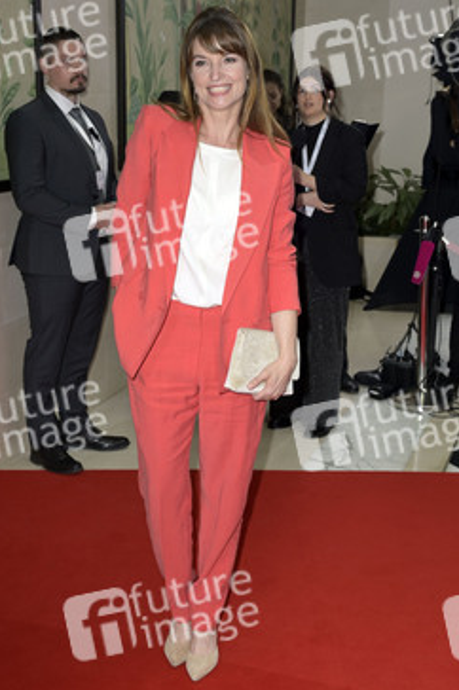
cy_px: 332
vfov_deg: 36.3
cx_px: 216
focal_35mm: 55
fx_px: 1054
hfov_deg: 24.6
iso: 640
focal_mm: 50
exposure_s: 1/200
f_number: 5.6
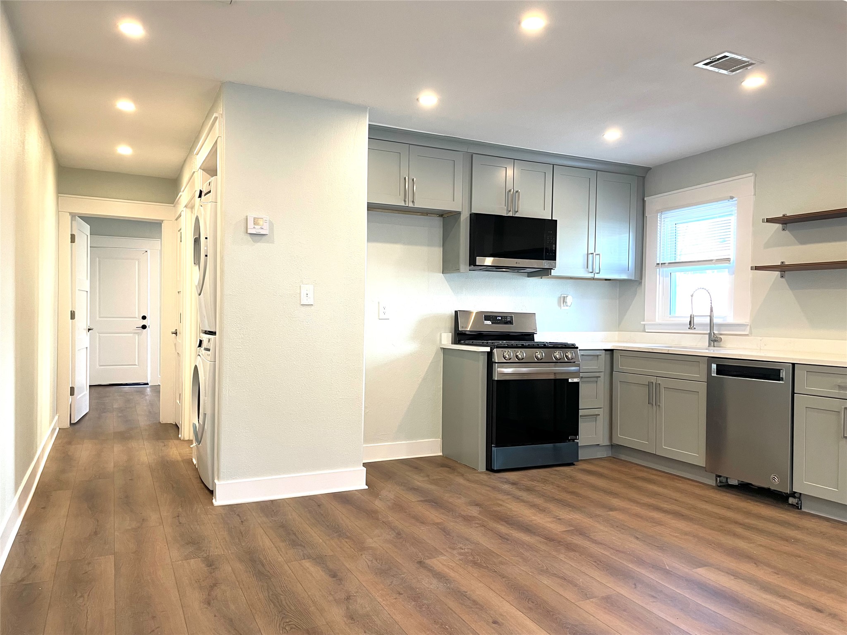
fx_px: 636
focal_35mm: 26
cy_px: 318
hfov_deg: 67.3
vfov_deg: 53.1
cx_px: 424
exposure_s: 1/60
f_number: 1.6
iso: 100
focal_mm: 4.2
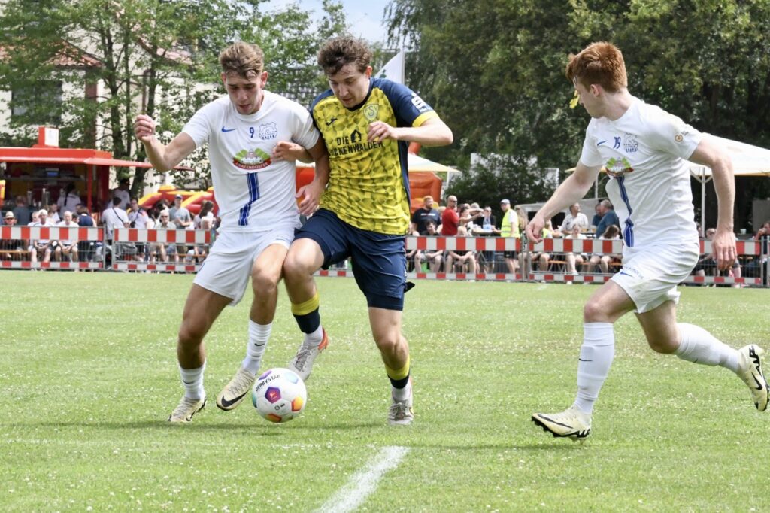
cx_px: 385
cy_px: 256
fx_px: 3421
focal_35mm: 160
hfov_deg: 12.8
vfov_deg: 8.6
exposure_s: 1/1600
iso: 5000
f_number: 16
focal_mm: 160
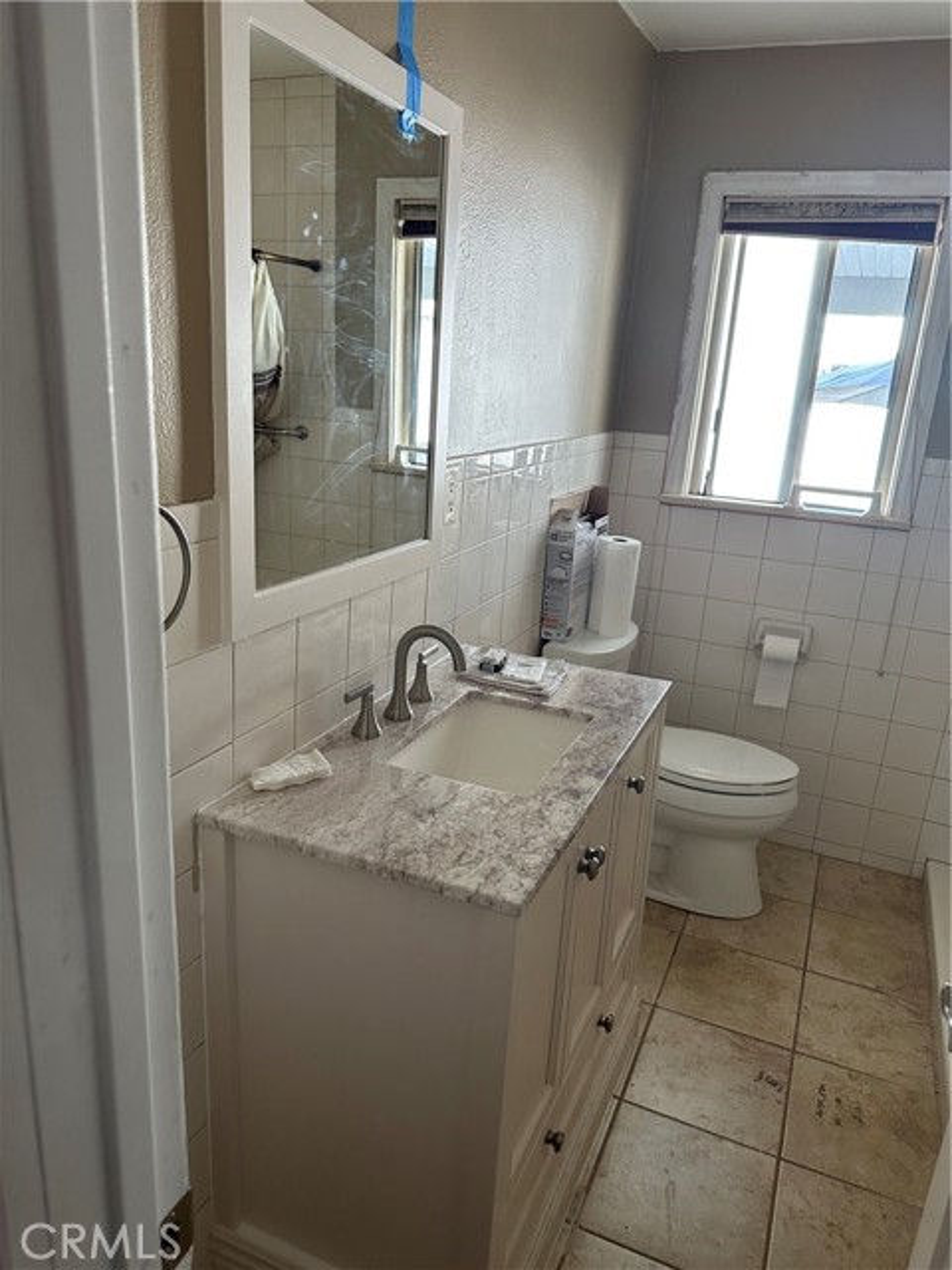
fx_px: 880
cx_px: 476
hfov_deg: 56.8
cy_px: 635
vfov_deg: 71.6
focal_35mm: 24
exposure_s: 1/82
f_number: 1.78
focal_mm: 6.86
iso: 250
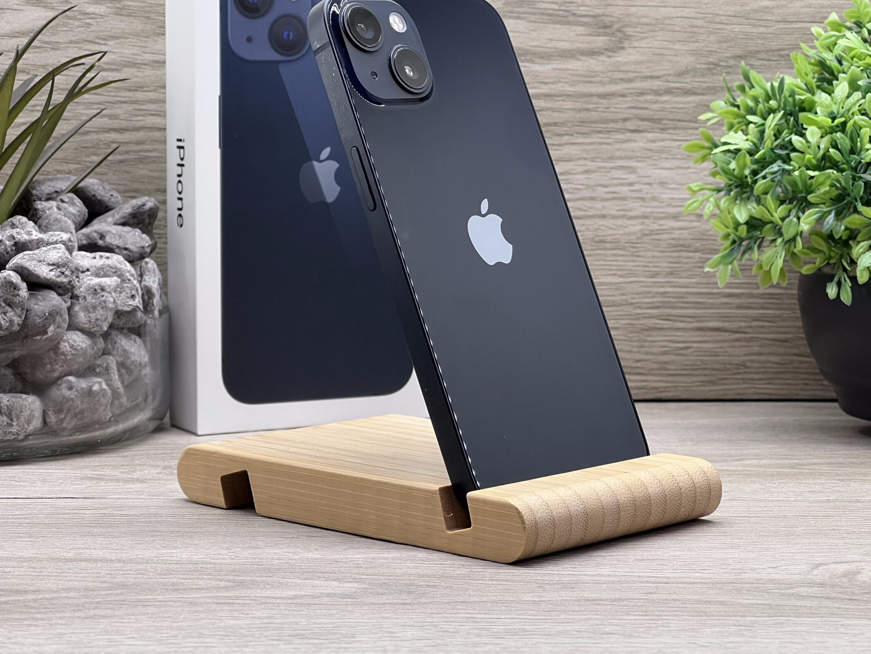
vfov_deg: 15.9
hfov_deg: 21.1
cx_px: 462
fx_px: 2340
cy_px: 282
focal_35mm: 93
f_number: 2.8
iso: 100
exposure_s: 1/100
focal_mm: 9
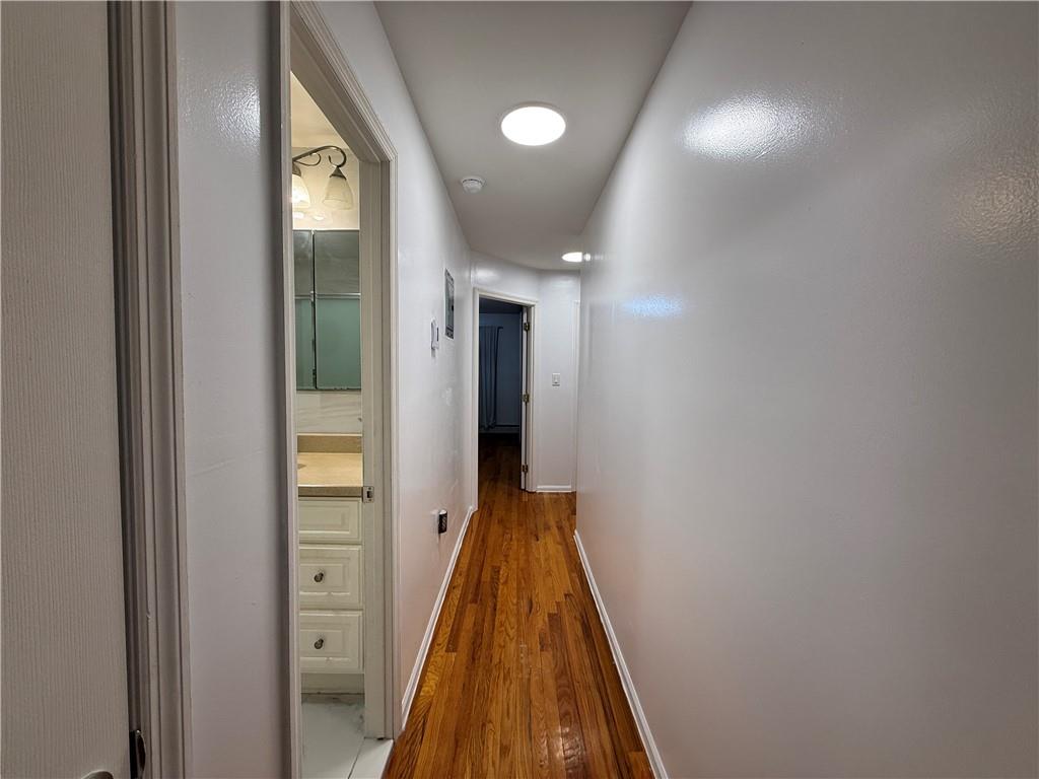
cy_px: 390
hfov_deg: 102.1
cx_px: 520
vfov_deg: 85.7
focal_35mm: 14
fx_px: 420
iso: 100
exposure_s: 1/120
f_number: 2.2
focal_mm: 2.22
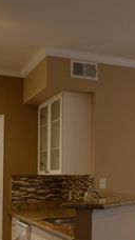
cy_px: 161
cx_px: 208
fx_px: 395
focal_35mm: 62
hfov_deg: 17.3
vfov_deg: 33.5
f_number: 3.5
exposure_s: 1/60
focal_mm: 18
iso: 800
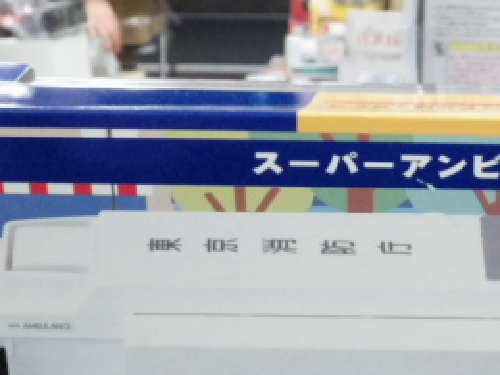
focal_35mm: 101
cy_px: 423
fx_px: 1459
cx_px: 431
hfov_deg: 19.2
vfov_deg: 14.3
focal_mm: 7.4
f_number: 3.6
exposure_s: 1/40
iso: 800
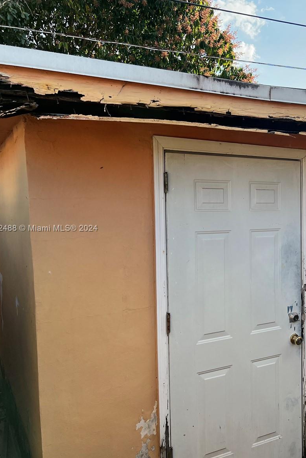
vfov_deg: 51.9
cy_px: 229
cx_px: 286
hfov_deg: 33.7
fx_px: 471
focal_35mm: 37
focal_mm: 5.7
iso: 50
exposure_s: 1/1280
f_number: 1.5
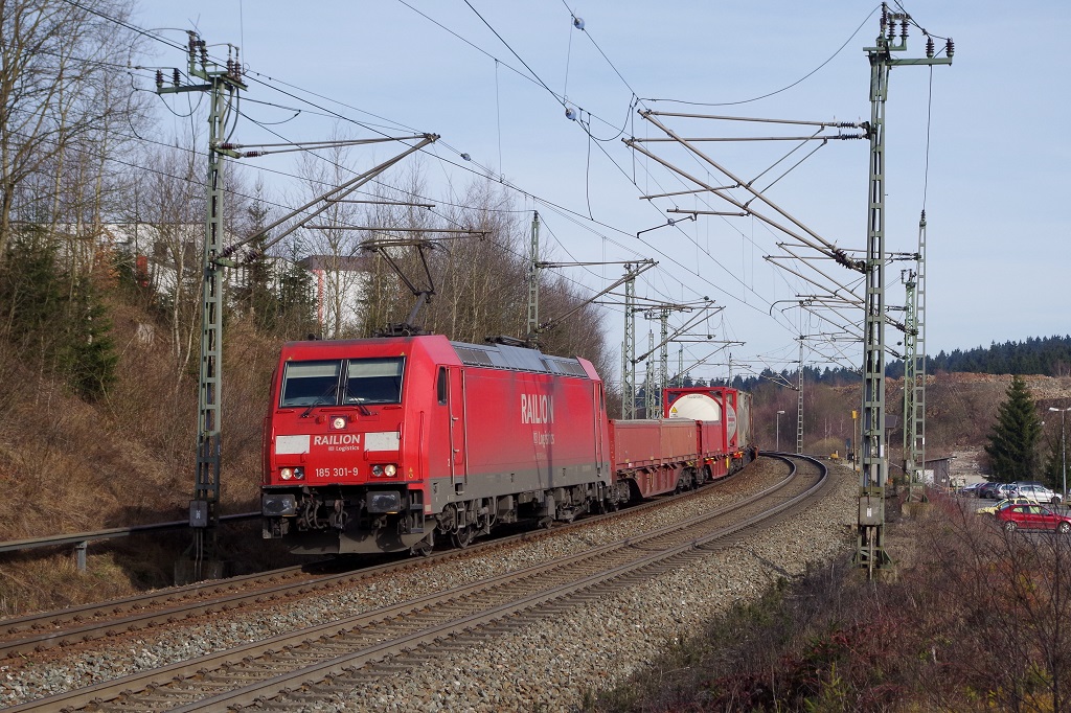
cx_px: 536
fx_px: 1903
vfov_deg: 21.2
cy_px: 356
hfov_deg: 31.4
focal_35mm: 64
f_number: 7.1
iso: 400
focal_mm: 42.5
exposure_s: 1/1000
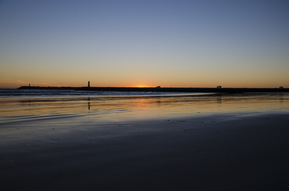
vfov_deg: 36.7
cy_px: 96
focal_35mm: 36
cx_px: 144
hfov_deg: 53.2
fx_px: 288
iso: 100
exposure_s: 1/125
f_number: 8
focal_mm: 24
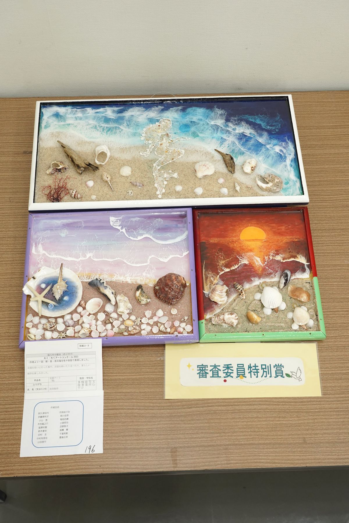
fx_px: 567
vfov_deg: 49.6
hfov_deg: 34.2
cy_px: 262
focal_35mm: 39
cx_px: 174
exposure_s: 1/50
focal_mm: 39
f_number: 7.1
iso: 3200
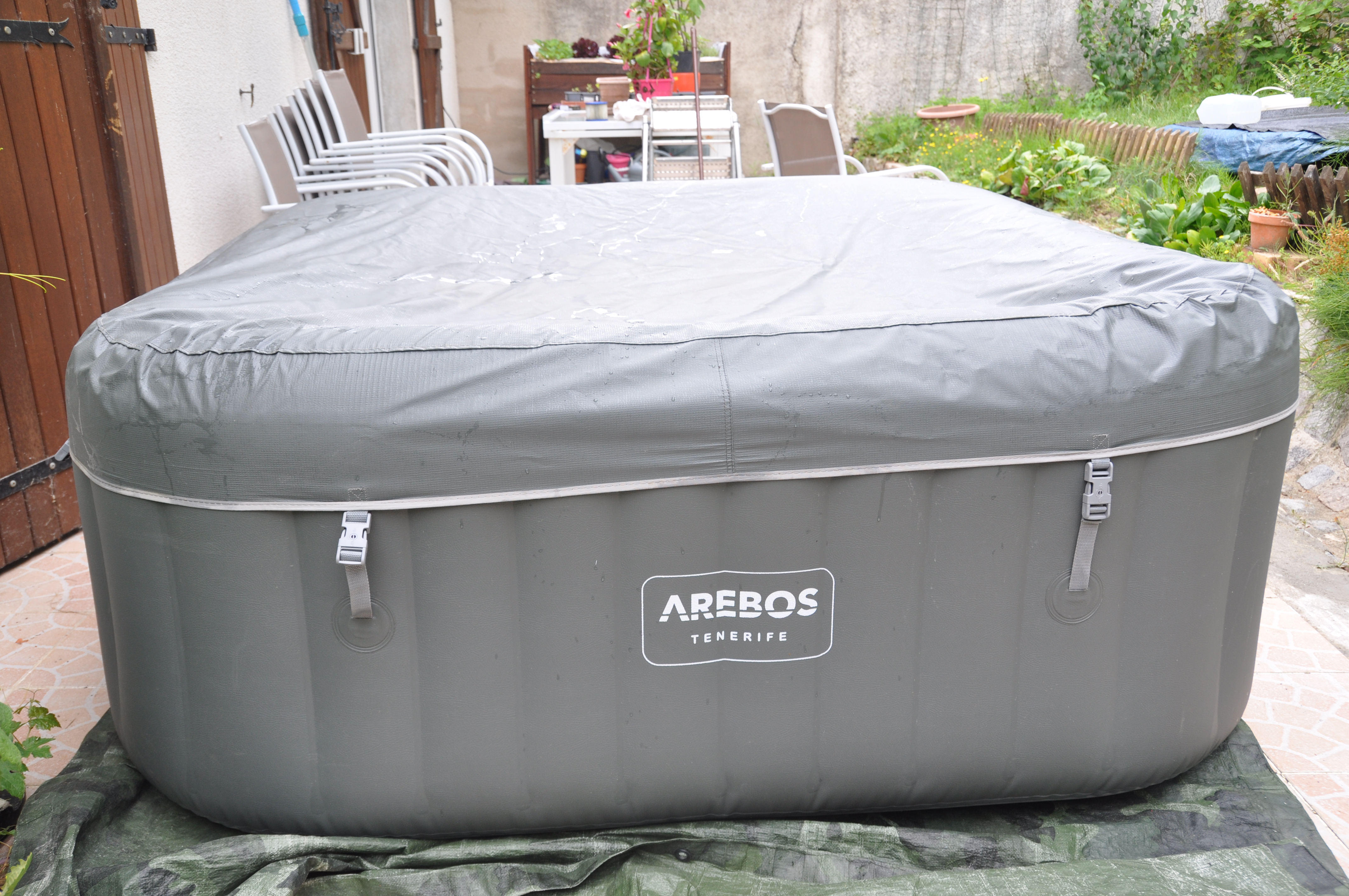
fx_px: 1235
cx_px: 674
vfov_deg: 39.9
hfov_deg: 57.3
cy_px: 448
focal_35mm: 33
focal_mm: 22
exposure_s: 1/125
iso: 280
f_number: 5.6
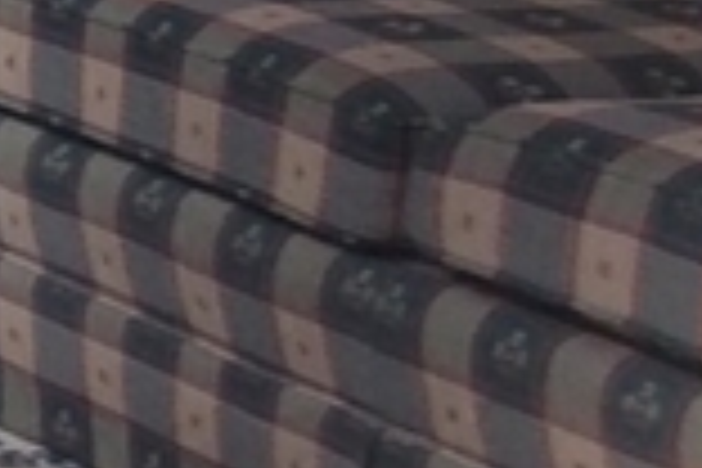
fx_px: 4251
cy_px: -376
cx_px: -950
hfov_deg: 8.6
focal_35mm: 218
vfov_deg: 6.2
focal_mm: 3.3
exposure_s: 1/60
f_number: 2.4
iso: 32
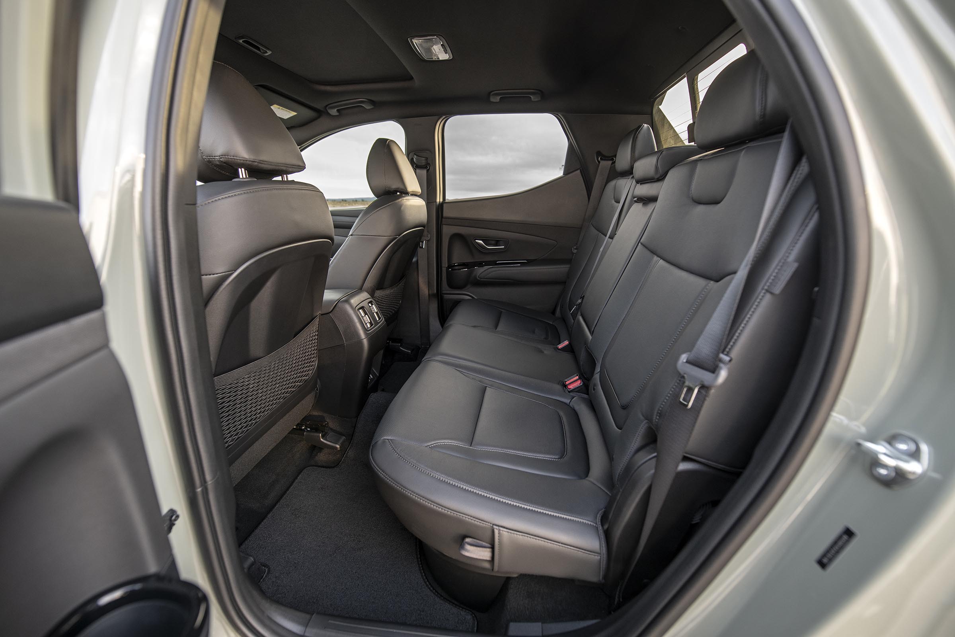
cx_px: 478
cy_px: 318
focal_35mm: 14
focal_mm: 14
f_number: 4
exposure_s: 1/40
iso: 400
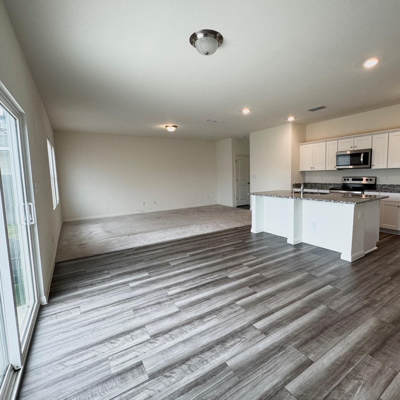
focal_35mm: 17
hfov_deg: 83.9
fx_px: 222
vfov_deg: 84.0
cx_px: 213
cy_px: 197
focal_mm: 2.22
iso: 160
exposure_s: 1/120
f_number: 2.2
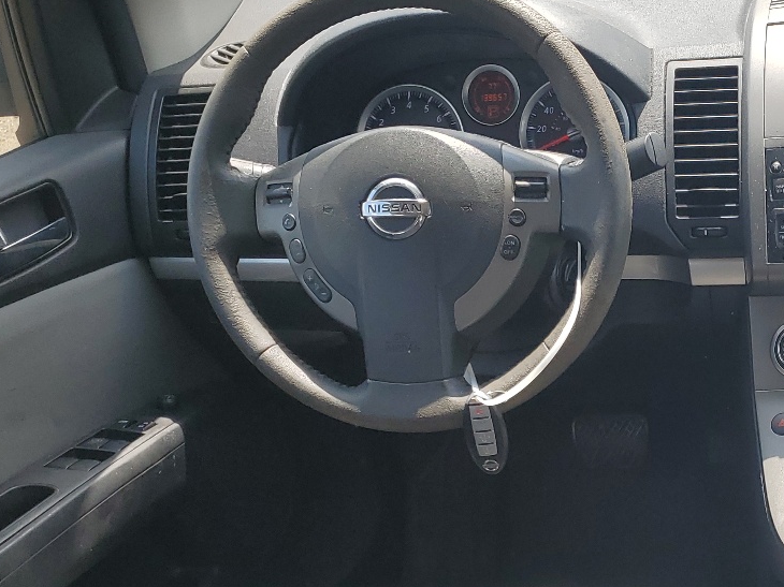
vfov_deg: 24.9
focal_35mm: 57
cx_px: 746
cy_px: 530
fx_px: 1291
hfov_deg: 31.7
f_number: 1.5
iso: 50
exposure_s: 1/909
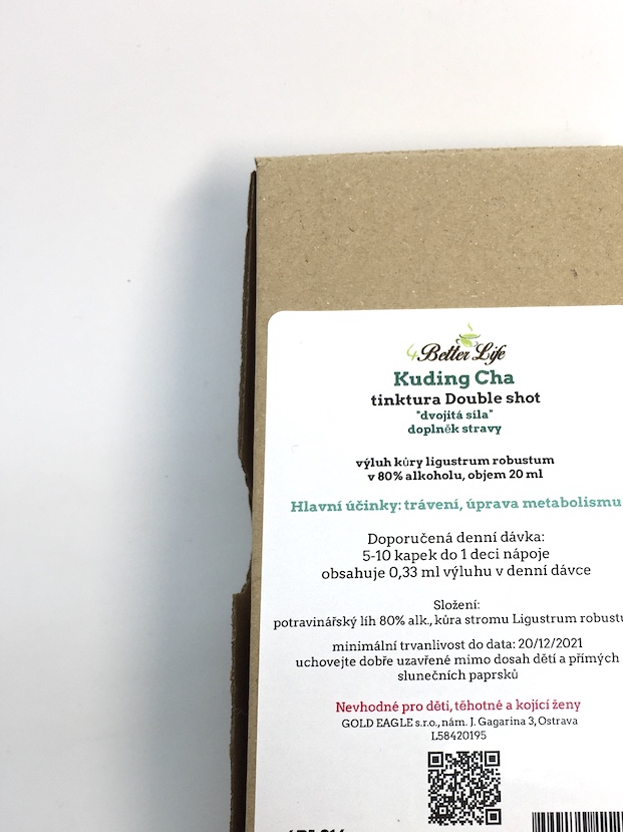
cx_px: 443
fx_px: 1009
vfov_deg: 44.0
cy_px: 574
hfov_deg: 33.8
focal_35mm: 42
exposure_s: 1/108
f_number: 2.2
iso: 32
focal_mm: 4.15
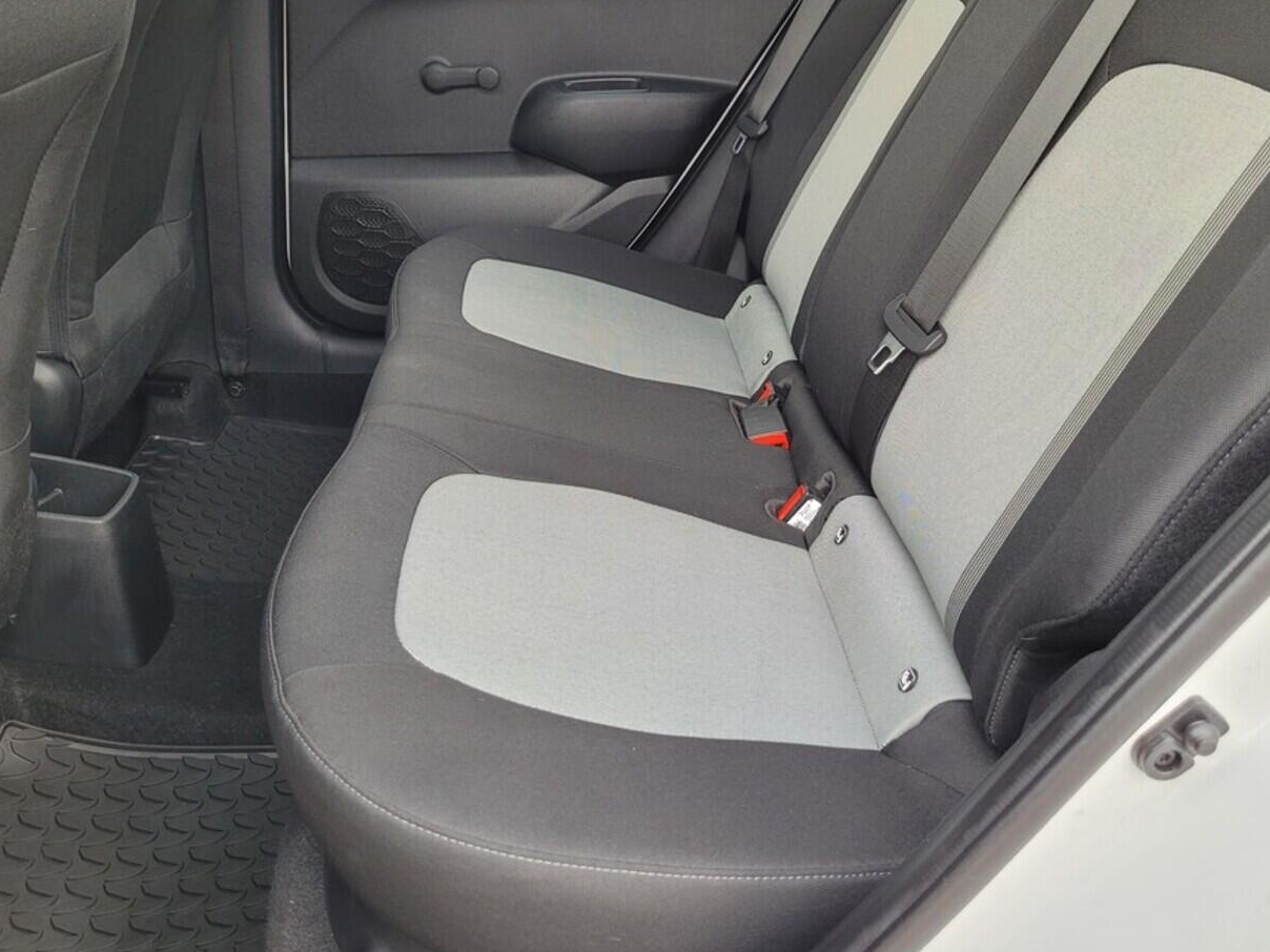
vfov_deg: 45.4
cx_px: 676
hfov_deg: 58.3
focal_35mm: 31
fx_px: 1137
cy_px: 456
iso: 160
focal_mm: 5.4
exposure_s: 1/100
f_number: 1.8
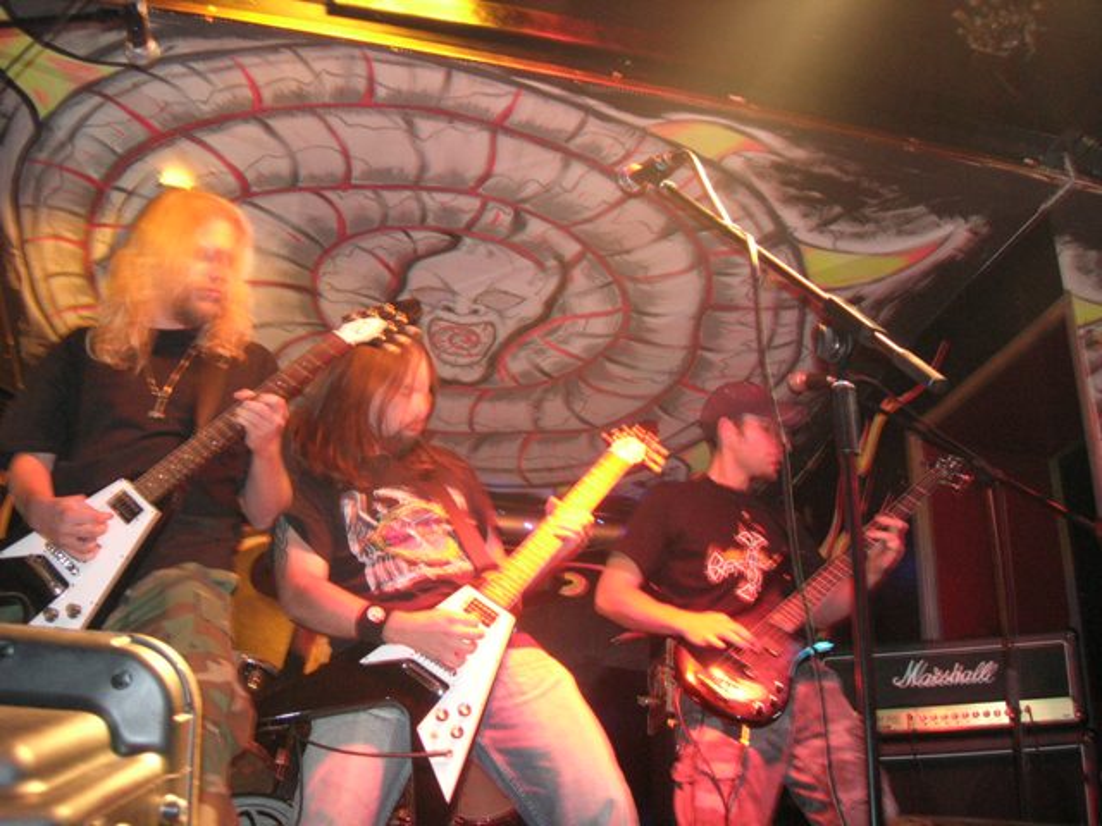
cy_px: 413
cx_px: 551
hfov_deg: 49.0
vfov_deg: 37.7
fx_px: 1210
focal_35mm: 38
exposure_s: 1/11.8
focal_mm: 7.8
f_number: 2.8
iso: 200
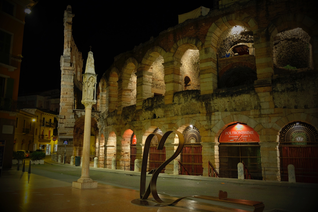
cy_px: 106
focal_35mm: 30
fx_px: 265
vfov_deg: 43.6
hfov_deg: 61.9
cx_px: 159
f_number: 3.8
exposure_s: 1/5
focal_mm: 20.1
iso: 800
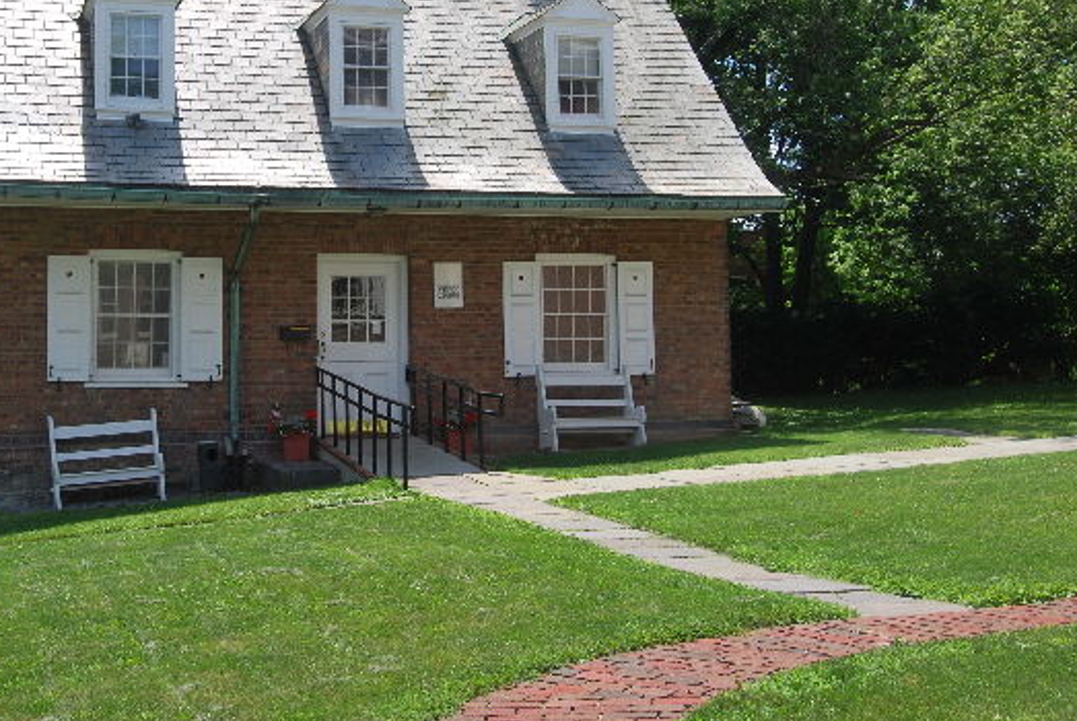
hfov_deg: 39.9
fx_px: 1459
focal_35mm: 49
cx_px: 336
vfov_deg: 27.5
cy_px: 222
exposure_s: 1/250
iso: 200
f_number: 10
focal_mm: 23
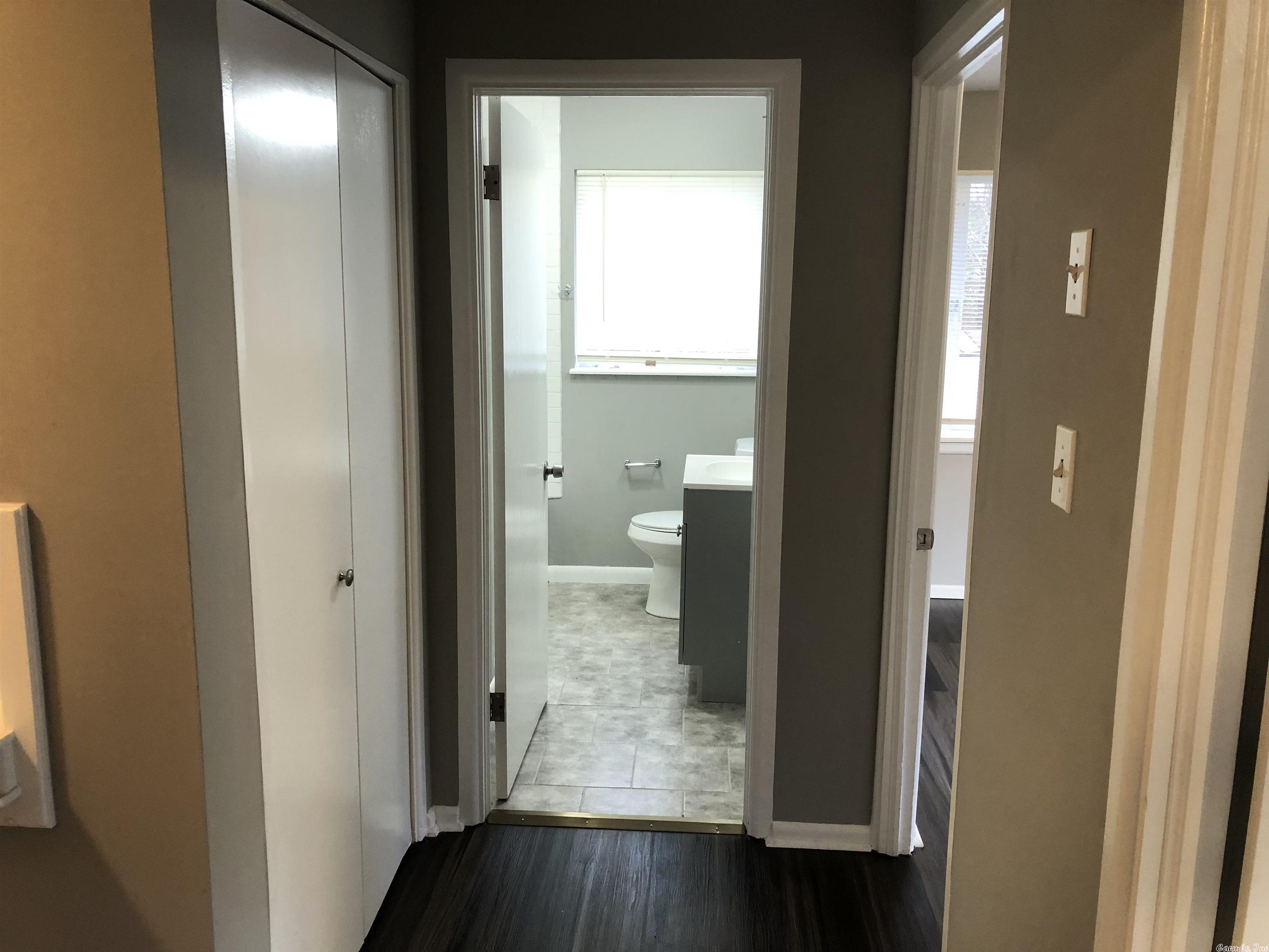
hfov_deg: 63.4
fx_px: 1026
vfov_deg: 49.7
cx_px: 634
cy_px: 476
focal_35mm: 28
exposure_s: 1/15
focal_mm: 3.99
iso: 40
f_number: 1.8
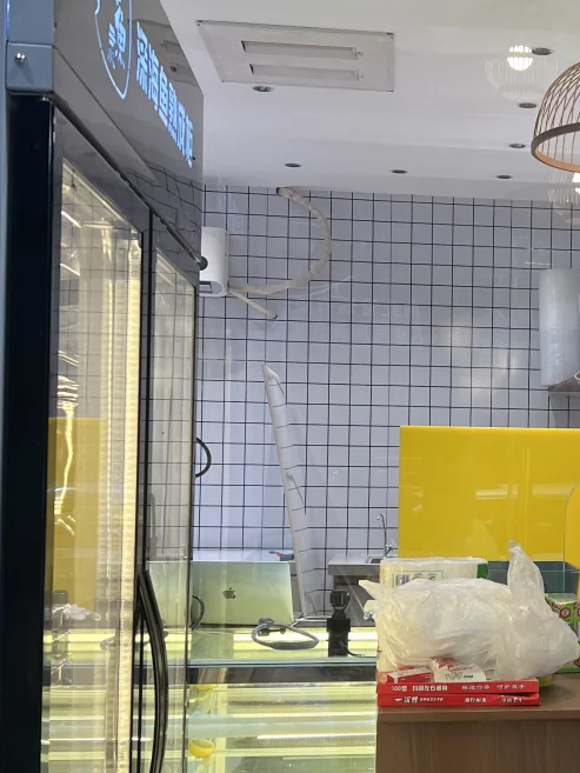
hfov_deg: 24.6
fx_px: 1273
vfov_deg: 33.7
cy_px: 457
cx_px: 571
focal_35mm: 57
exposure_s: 1/100
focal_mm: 5.7
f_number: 1.5
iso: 80
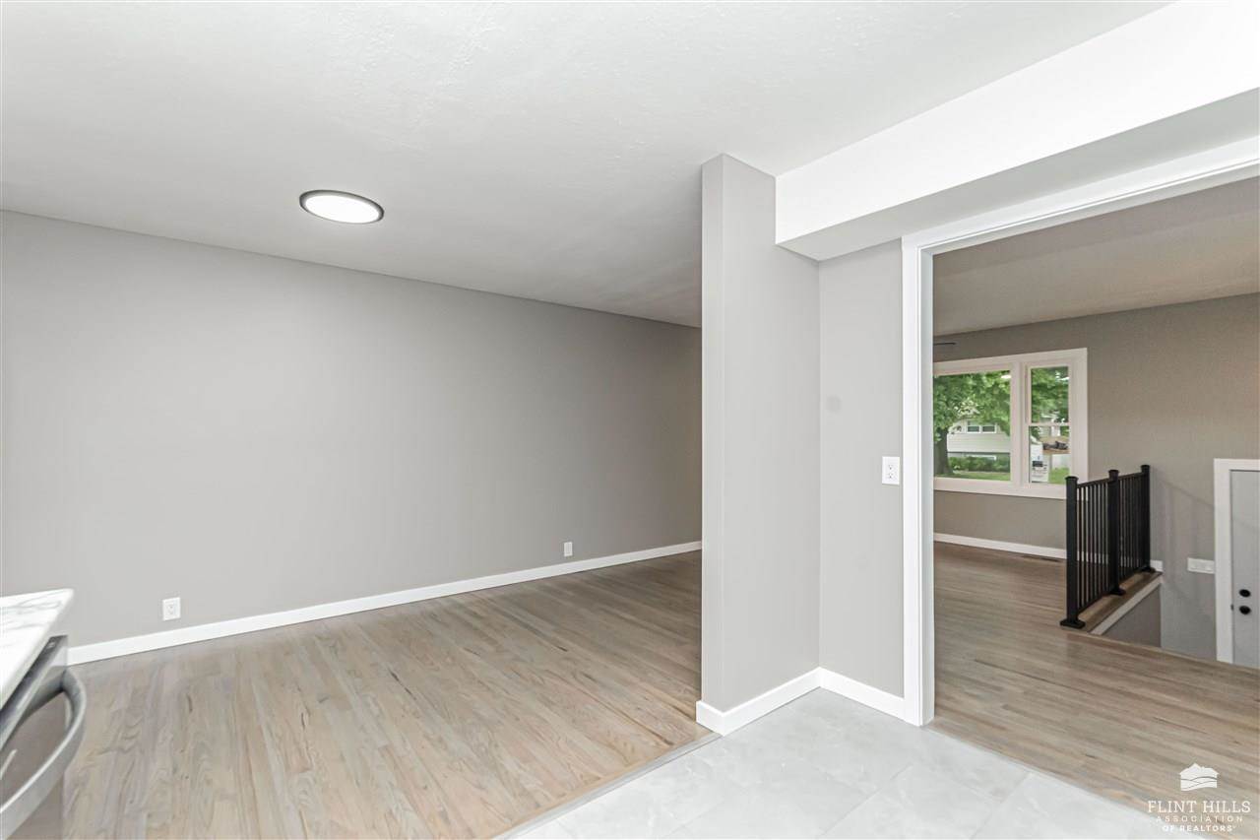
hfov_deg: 100.4
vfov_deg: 77.3
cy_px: 420
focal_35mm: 15
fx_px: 525
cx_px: 630
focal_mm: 10
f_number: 10
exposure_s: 1/60
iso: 3200
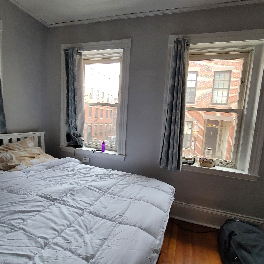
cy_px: 135
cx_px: 144
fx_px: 138
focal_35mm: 16
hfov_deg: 87.2
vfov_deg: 87.4
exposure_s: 1/60
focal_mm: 2.2
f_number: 2.2
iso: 200
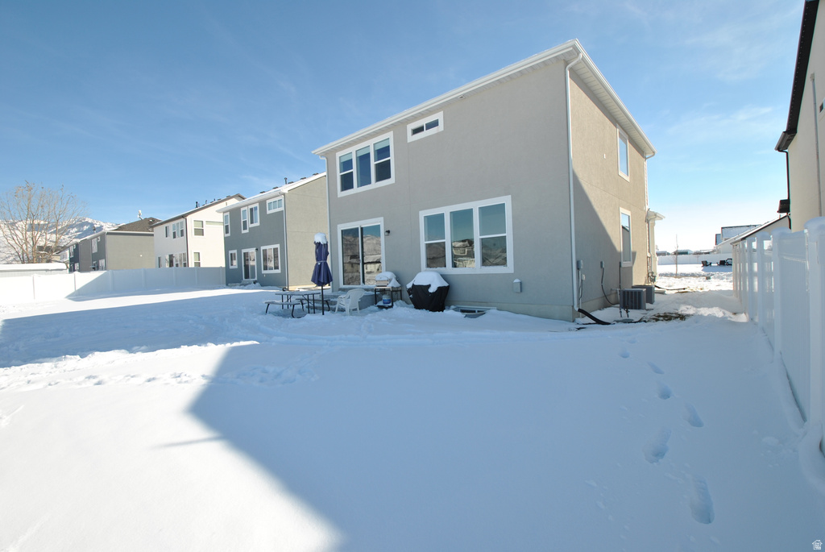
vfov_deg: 77.5
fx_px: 344
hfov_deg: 100.3
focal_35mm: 15
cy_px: 276
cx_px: 412
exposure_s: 1/250
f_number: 8
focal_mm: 10
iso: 100
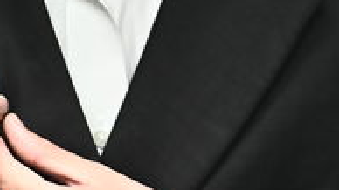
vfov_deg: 2.3
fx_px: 4745
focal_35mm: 528
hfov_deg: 4.0
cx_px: -334
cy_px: 722
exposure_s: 1/160
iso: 2500
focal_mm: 70
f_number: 5.6
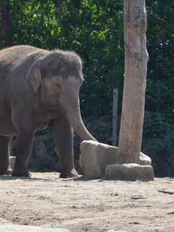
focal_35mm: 372
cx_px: 41
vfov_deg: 5.3
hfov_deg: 4.0
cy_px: 116
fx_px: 2495
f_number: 11
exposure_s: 1/800
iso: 1000
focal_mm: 170
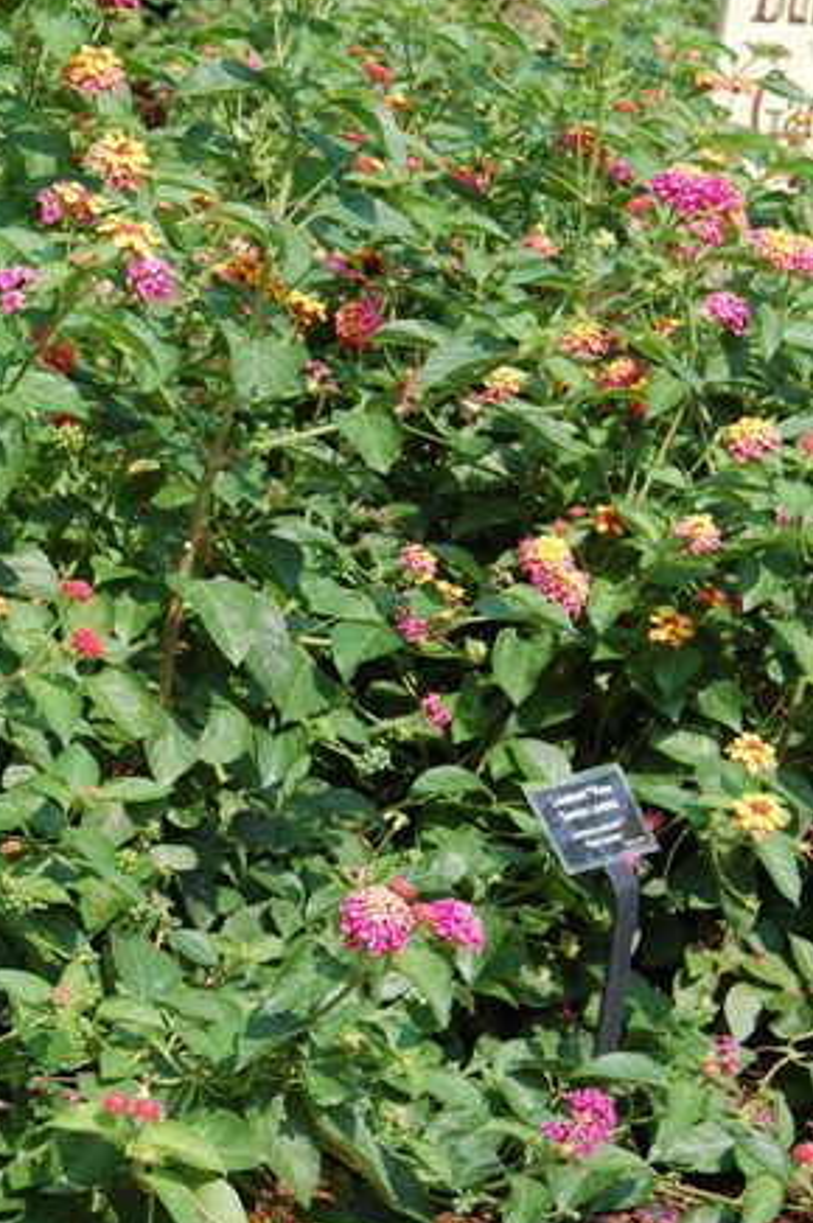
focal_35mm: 88
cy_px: 651
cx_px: 219
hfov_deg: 15.4
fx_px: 2986
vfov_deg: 23.1
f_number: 8
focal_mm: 40
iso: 200
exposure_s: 1/250
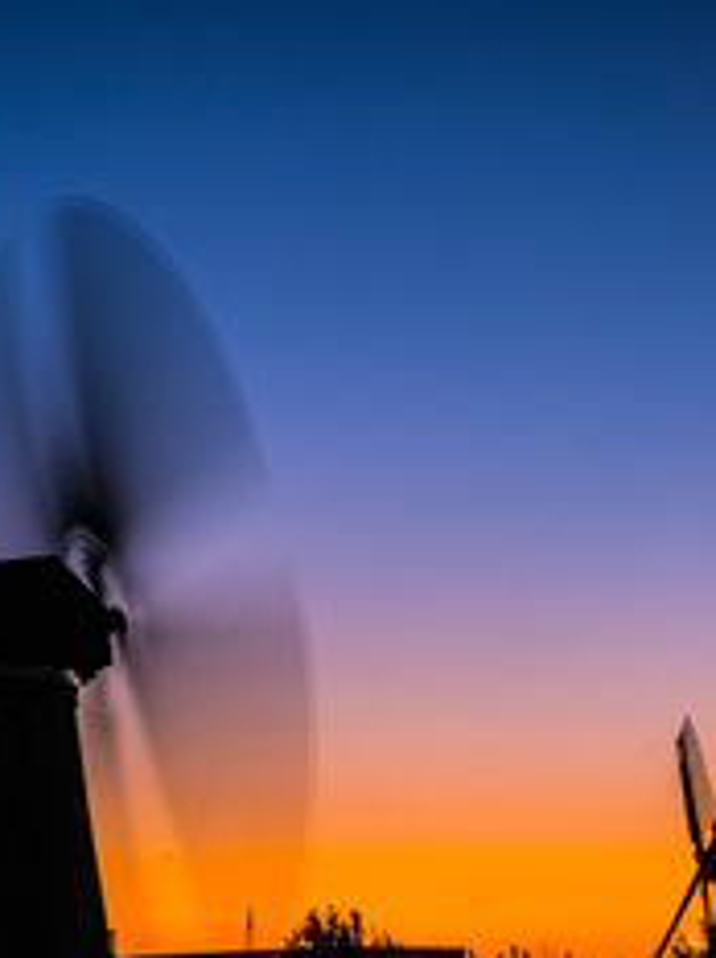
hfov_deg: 11.1
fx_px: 3678
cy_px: 473
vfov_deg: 14.9
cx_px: 362
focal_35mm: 133
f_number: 18
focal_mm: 70
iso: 100
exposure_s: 2.5
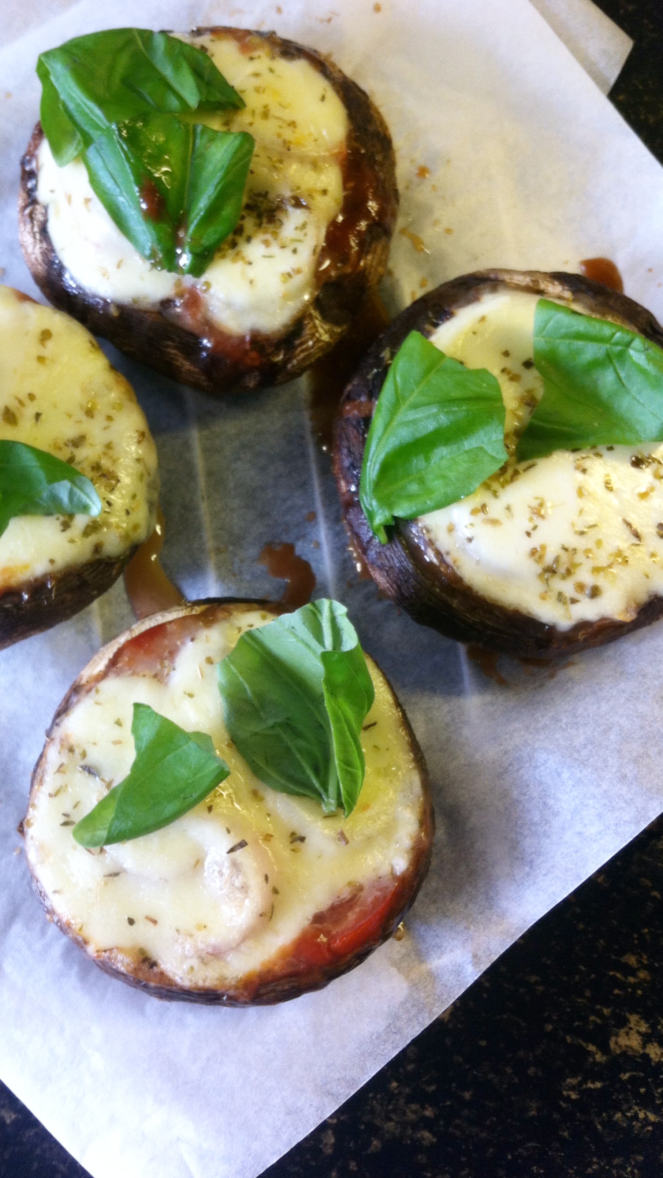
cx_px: 216
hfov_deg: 30.2
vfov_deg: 51.6
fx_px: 1219
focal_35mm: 39
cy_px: 588
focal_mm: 3.85
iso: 80
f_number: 2.8
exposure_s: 1/20
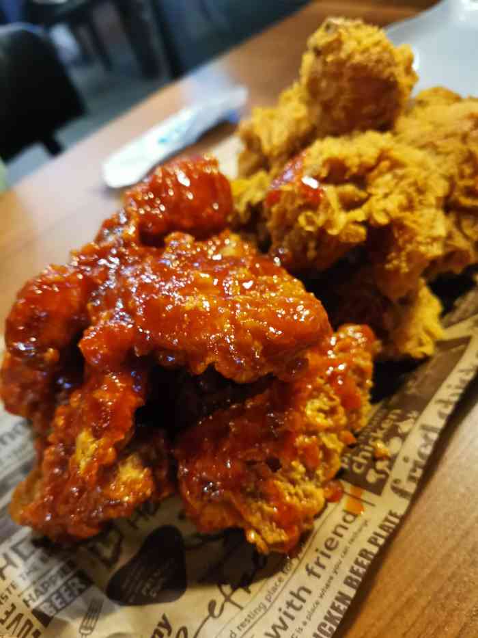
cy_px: 319
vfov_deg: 67.3
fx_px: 479
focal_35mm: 26
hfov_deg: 53.1
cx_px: 239
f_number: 1.4
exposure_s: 1/25
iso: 800
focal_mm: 4.66
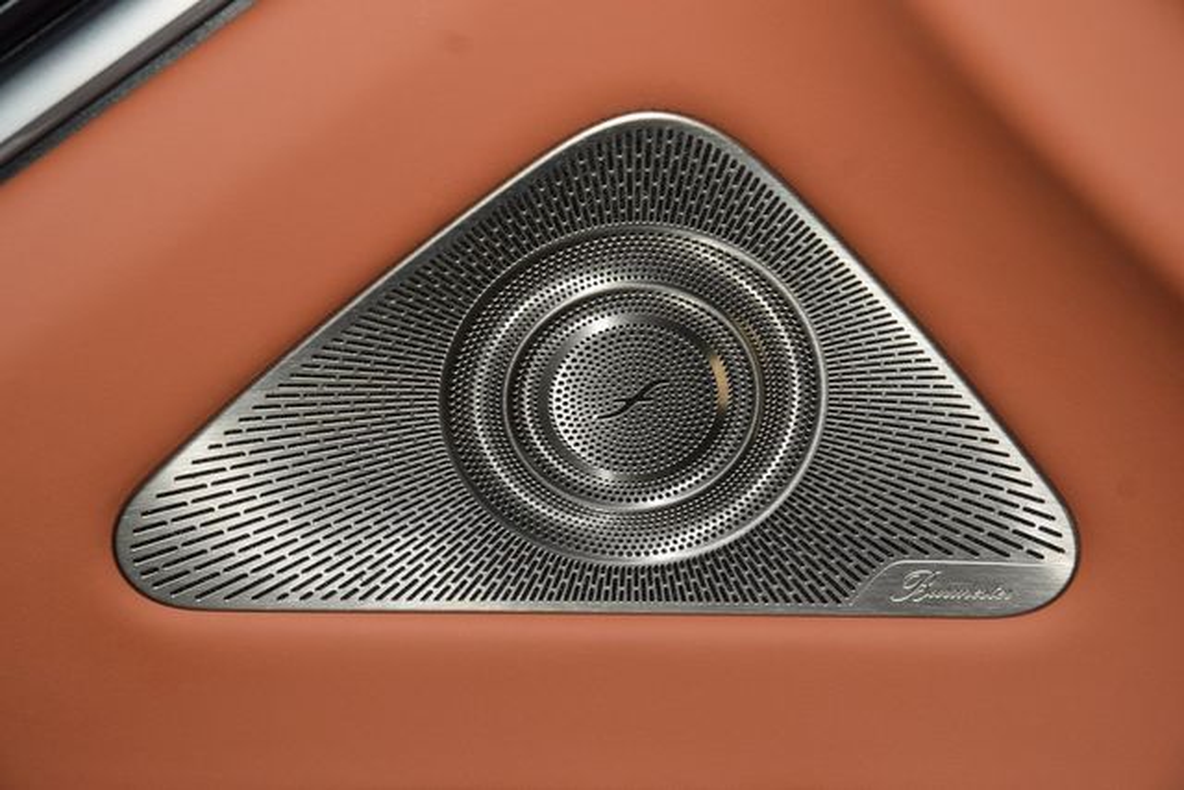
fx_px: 3454
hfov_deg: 19.5
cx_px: 592
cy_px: 395
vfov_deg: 13.0
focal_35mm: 105
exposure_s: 1/125
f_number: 8
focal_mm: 70
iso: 100
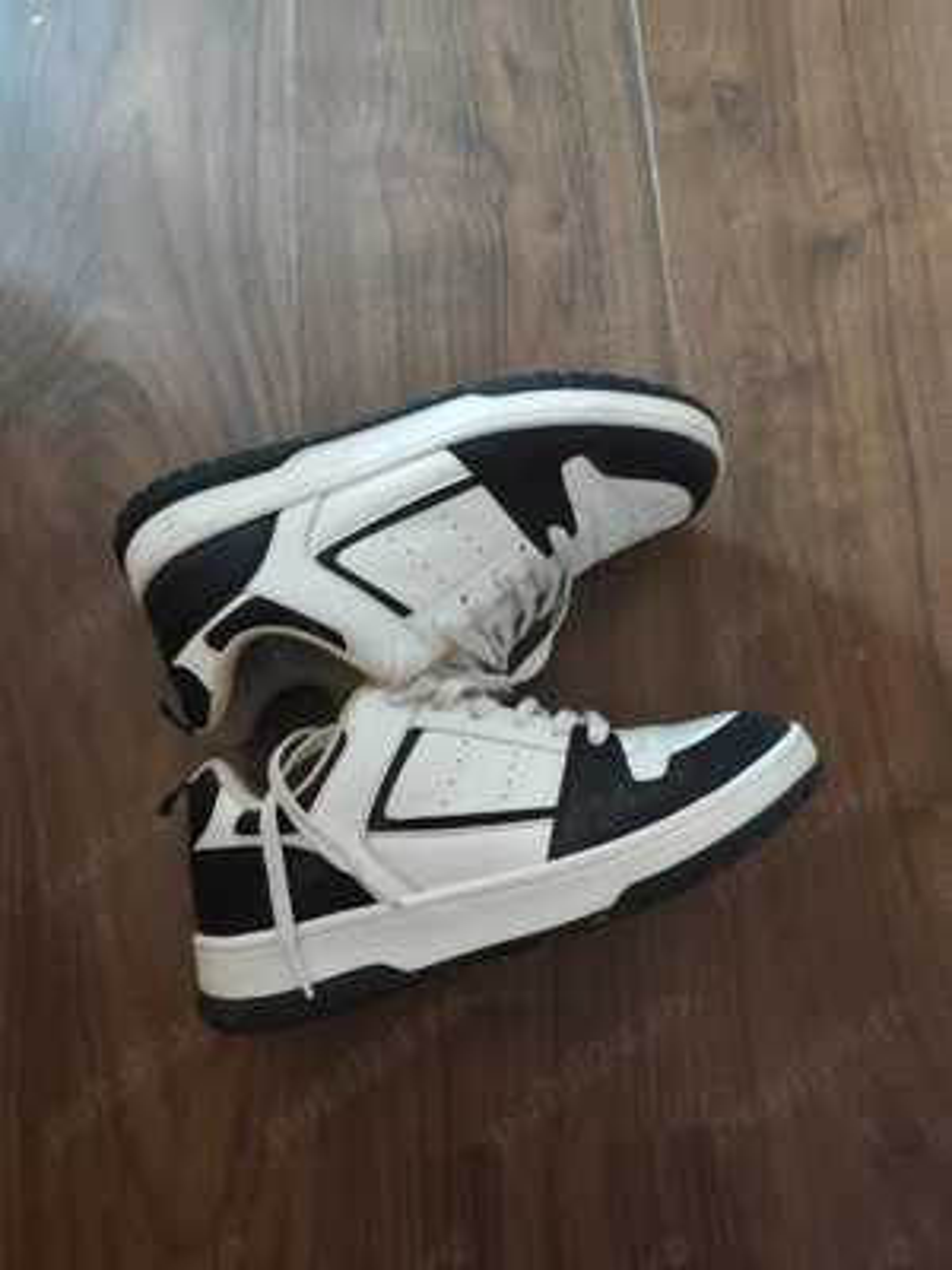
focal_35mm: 23
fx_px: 843
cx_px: 476
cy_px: 635
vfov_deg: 73.9
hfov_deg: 58.9
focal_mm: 6.19
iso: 2500
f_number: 1.65
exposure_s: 1/20
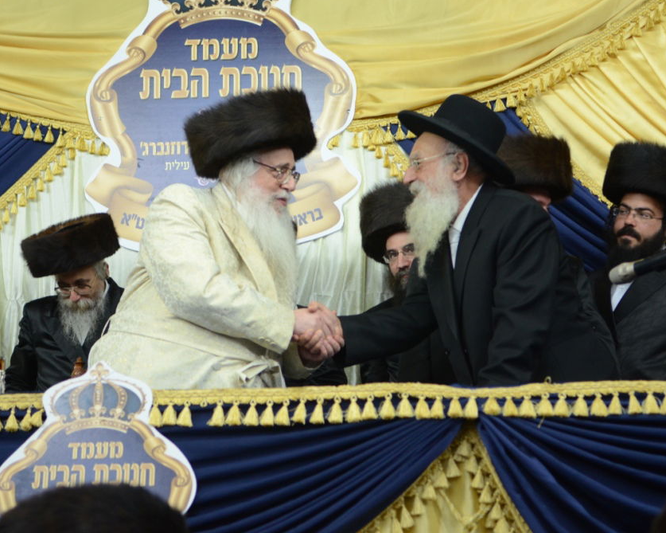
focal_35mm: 95
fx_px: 1863
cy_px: 268
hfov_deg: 20.3
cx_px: 305
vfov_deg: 16.3
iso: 1250
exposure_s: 1/80
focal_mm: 55
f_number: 3.2
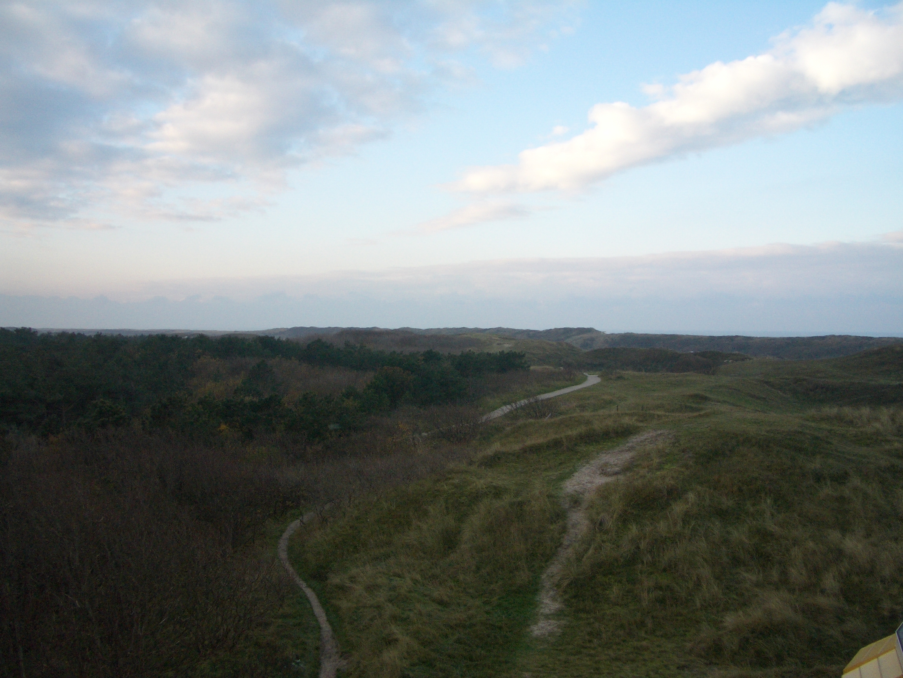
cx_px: 452
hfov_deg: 52.6
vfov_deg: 40.7
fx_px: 913
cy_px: 339
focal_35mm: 35
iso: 100
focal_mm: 5.8
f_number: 4.3
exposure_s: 1/250
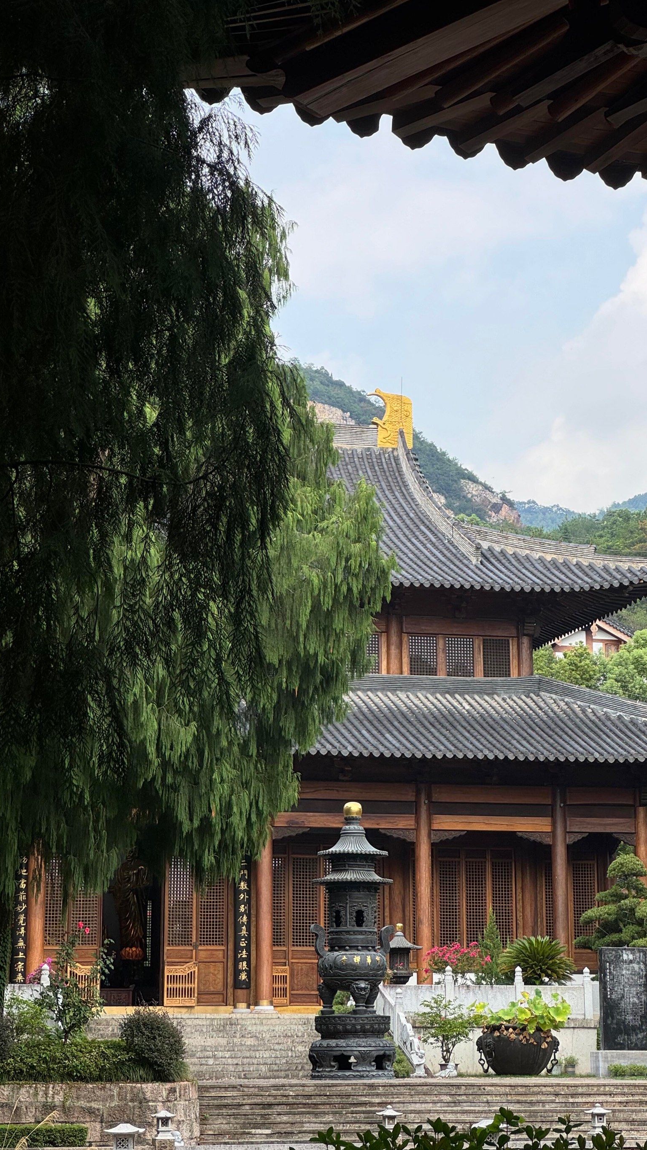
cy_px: 575
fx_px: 2562
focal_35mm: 84
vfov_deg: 25.3
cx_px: 408
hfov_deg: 14.4
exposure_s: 1/217
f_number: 2.8
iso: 25
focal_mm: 9
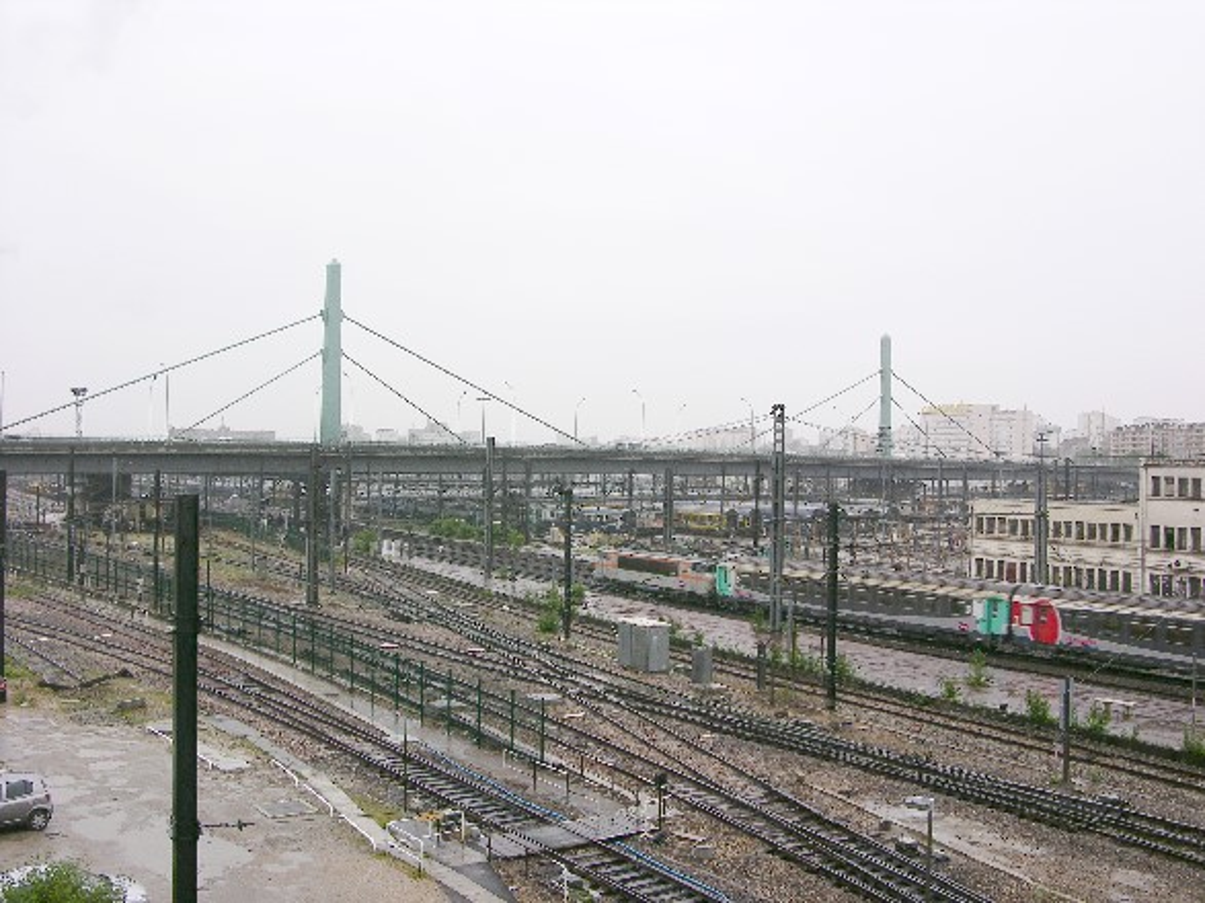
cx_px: 602
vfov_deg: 40.7
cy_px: 452
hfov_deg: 52.6
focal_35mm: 35
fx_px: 1218
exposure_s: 1/66.5
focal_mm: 8.9
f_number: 5.6
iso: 50
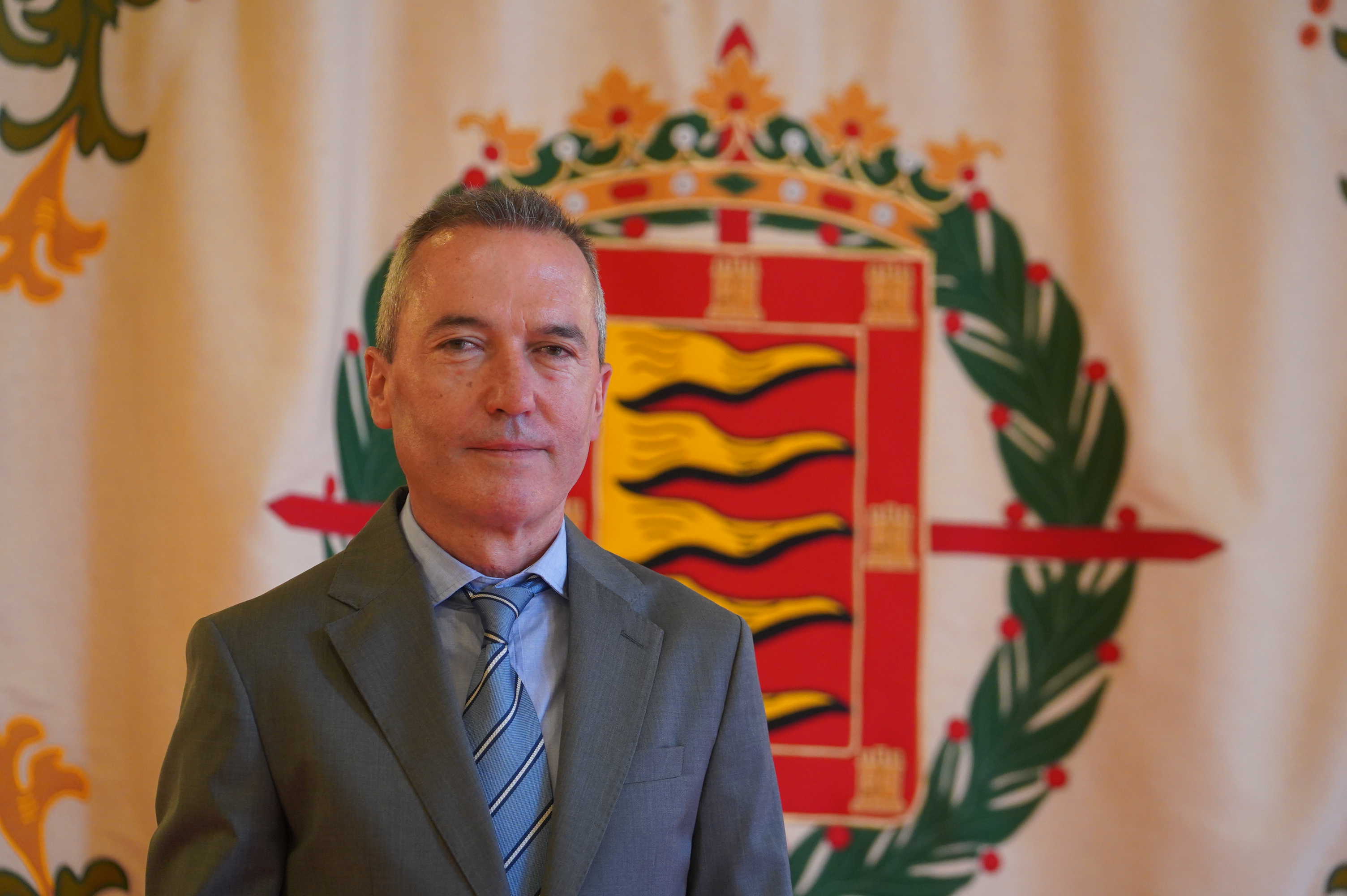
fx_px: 5458
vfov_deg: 9.4
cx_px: 674
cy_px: 448
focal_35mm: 146
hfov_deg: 14.1
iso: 4000
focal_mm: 146
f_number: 4
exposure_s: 1/160
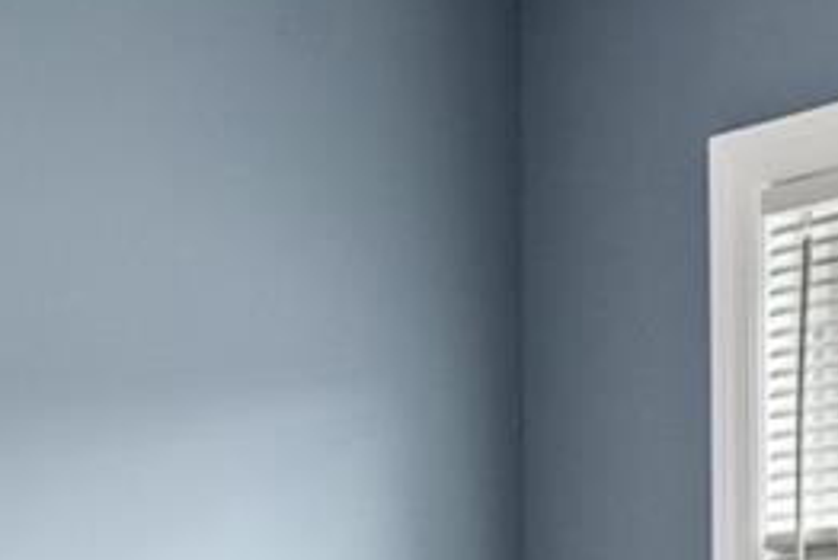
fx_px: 3002
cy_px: 914
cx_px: 531
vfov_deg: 10.2
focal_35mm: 129
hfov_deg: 15.9
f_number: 8
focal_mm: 16.5
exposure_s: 1/160
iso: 320
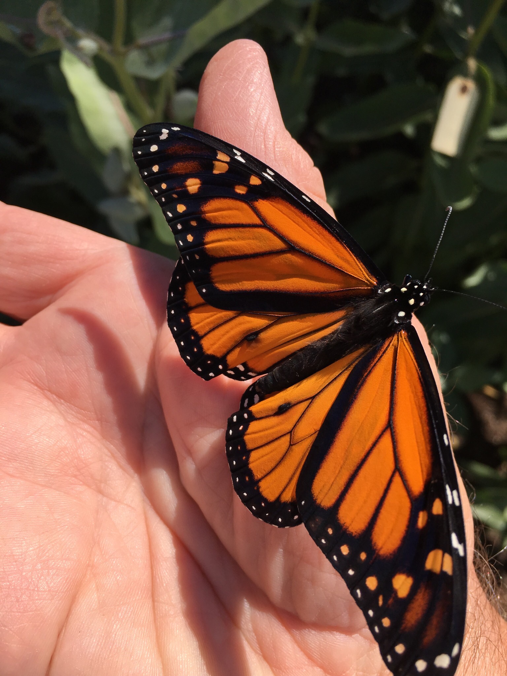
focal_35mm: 29
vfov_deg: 61.7
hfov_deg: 48.2
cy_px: 338
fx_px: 566
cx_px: 254
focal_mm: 4.15
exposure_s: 1/1451
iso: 25
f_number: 2.2
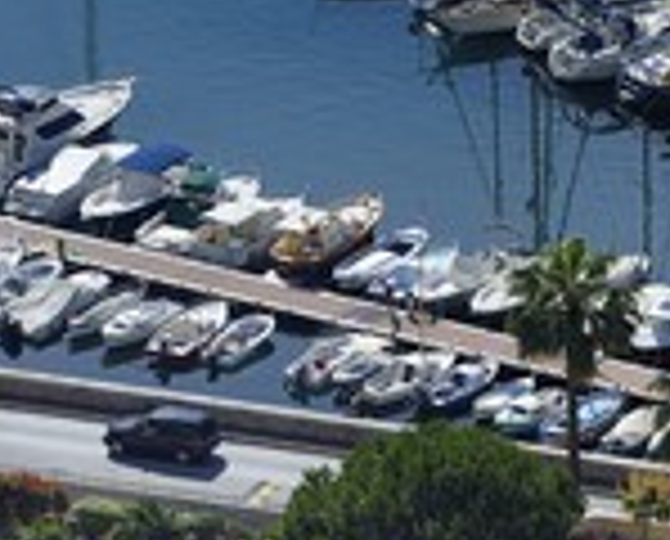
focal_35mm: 356
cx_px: 899
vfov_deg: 4.4
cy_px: -54
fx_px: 7078
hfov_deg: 5.4
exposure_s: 1/320
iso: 200
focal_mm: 135
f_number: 9
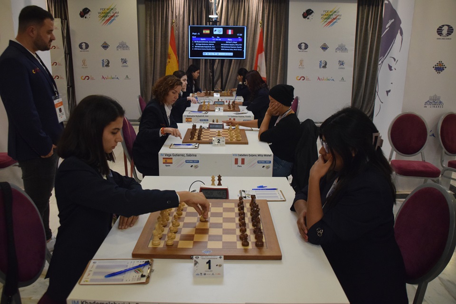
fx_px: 836
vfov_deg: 20.6
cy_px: 152
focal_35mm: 66
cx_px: 228
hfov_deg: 30.5
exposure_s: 1/500
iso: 2800
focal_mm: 44
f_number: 4.8
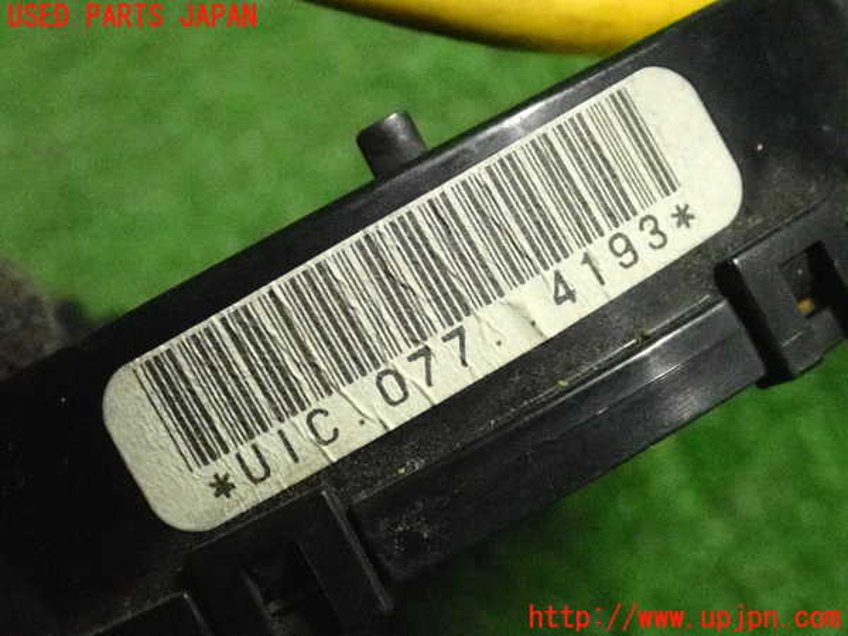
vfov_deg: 21.9
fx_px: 1641
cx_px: 424
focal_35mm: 67
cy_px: 318
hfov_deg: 29.0
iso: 6400
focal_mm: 11.88
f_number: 3.8
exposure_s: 1/125
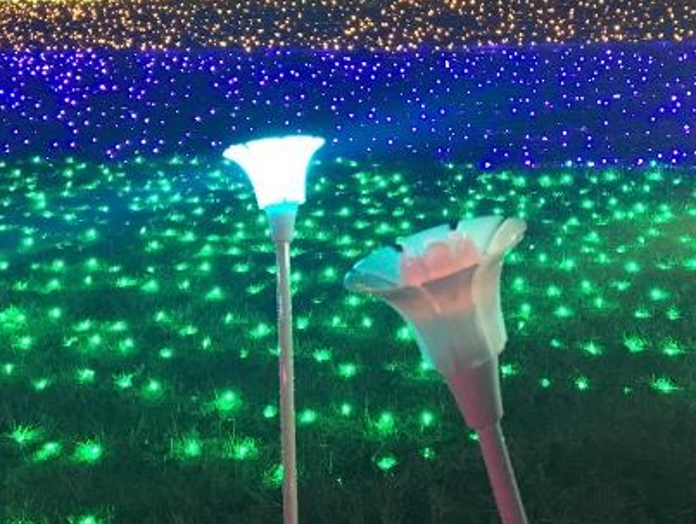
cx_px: 511
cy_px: 156
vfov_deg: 31.2
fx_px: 926
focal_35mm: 46
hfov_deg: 40.2
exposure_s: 1/15
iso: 320
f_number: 2.2
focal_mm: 4.2
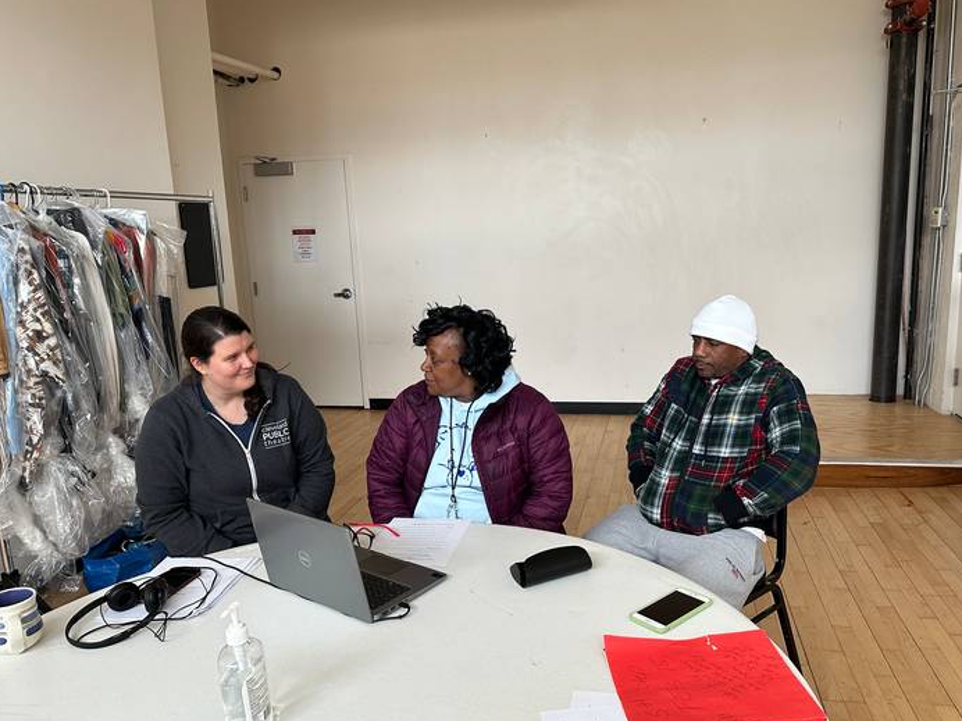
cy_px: 361
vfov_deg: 53.1
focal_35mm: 26
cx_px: 512
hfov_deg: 67.2
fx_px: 723
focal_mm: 6.86
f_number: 1.78
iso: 125
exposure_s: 1/121
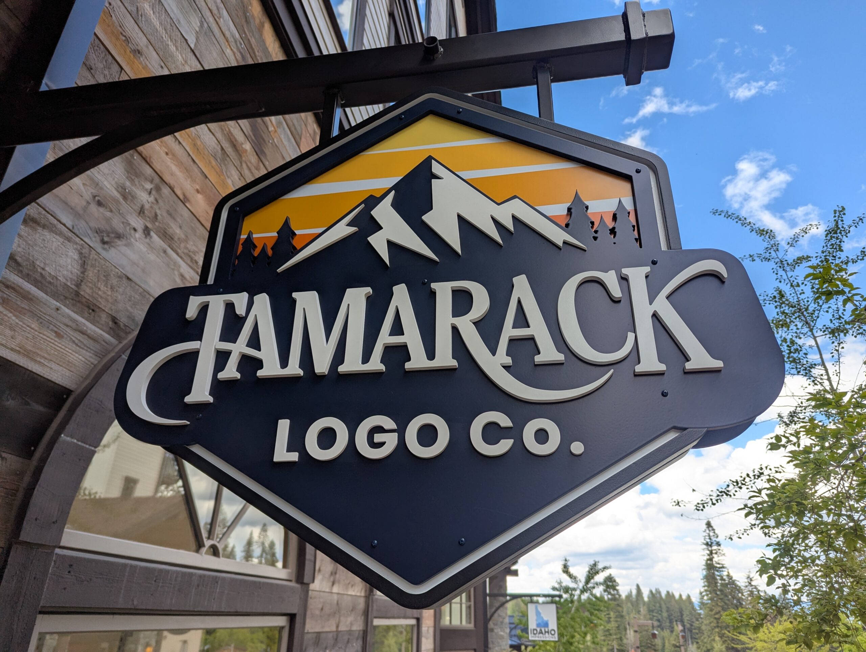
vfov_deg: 56.9
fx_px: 601
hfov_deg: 71.5
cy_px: 326
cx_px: 433
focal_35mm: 24
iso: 25
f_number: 1.85
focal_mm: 6.81
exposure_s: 1/587
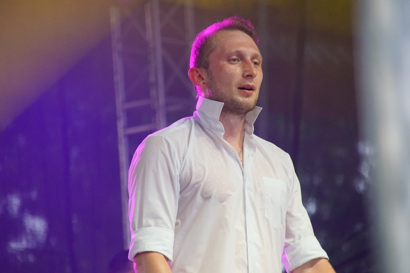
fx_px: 3417
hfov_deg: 6.9
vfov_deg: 4.6
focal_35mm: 300
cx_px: 205
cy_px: 136
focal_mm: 200
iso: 3200
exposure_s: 1/200
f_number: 6.3
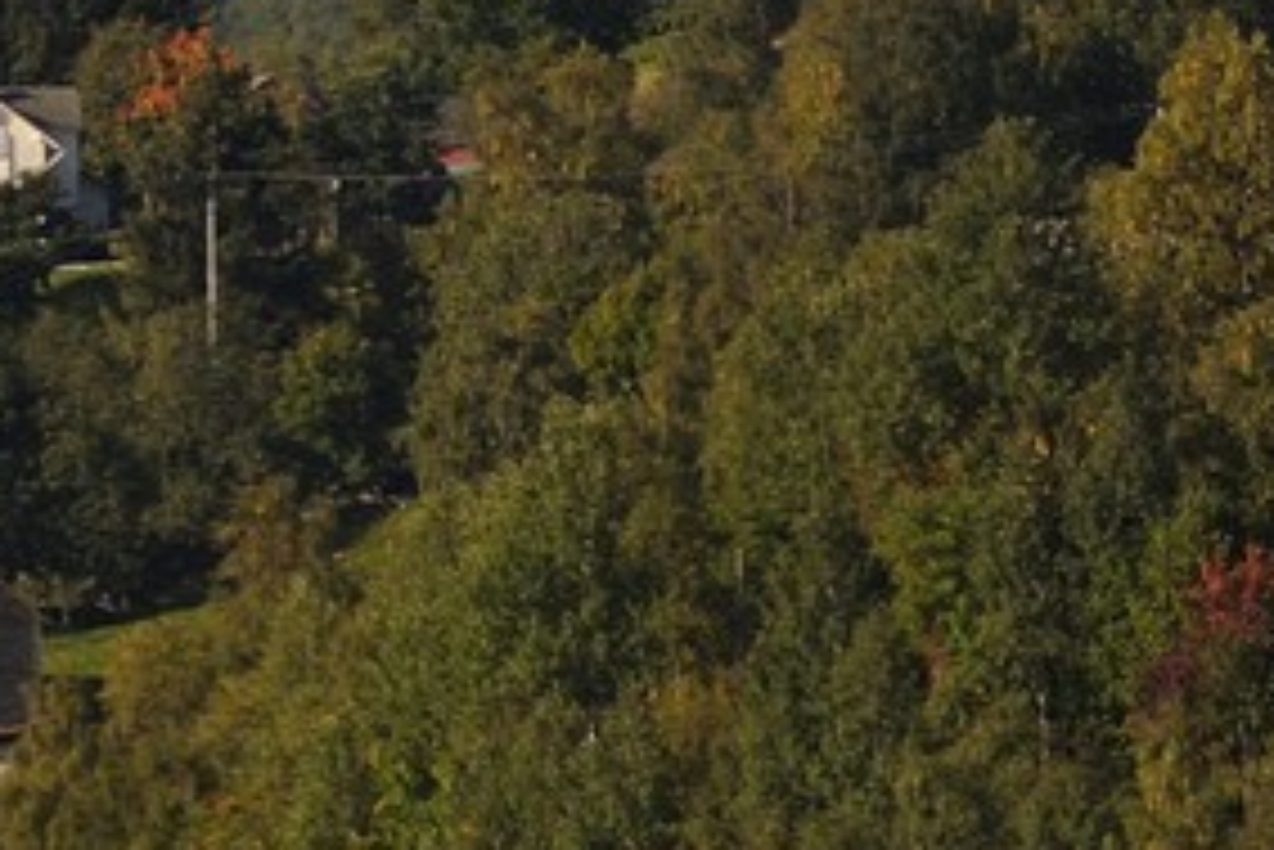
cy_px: 382
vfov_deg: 1.4
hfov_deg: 2.0
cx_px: -2044
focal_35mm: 1016
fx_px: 35972
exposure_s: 1/320
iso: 200
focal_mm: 180
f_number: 10
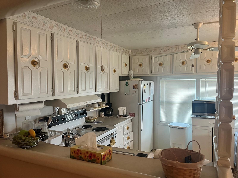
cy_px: 89
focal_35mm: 26
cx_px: 119
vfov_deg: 53.1
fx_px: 179
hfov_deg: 67.3
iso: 80
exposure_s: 1/60
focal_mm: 5.1
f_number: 1.6
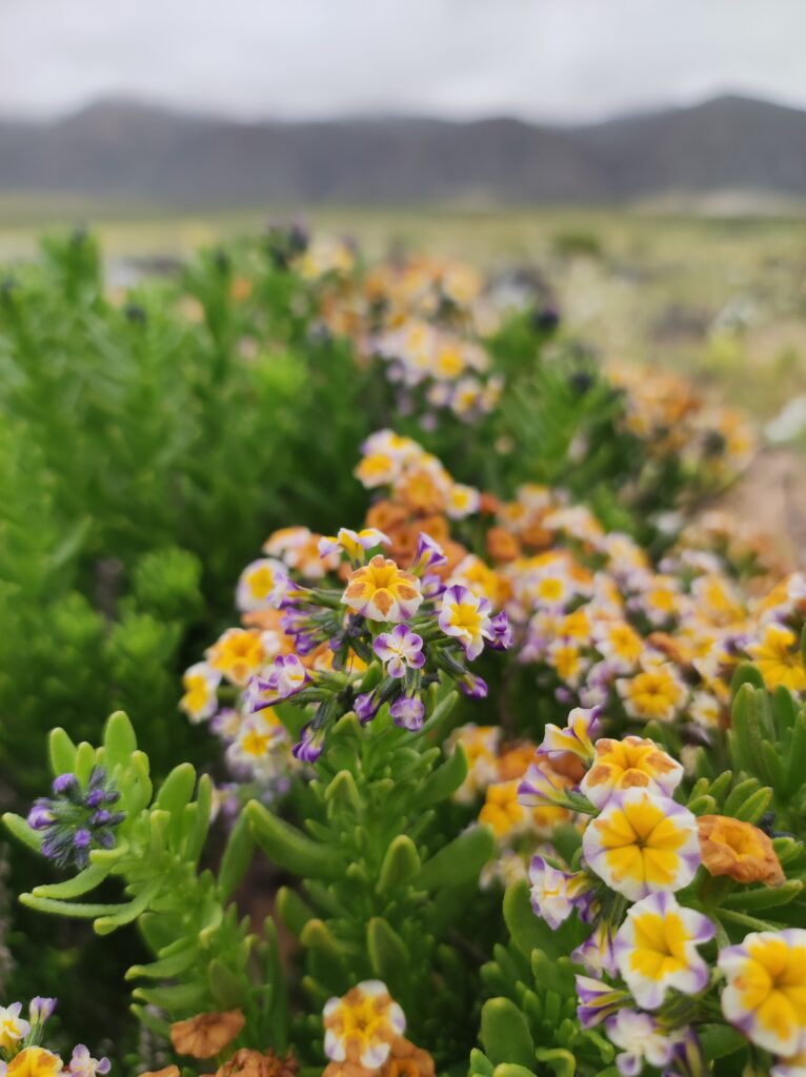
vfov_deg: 91.1
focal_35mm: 17
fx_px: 529
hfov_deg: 74.6
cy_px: 538
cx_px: 403
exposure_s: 1/669
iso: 50
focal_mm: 4.74
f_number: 1.79
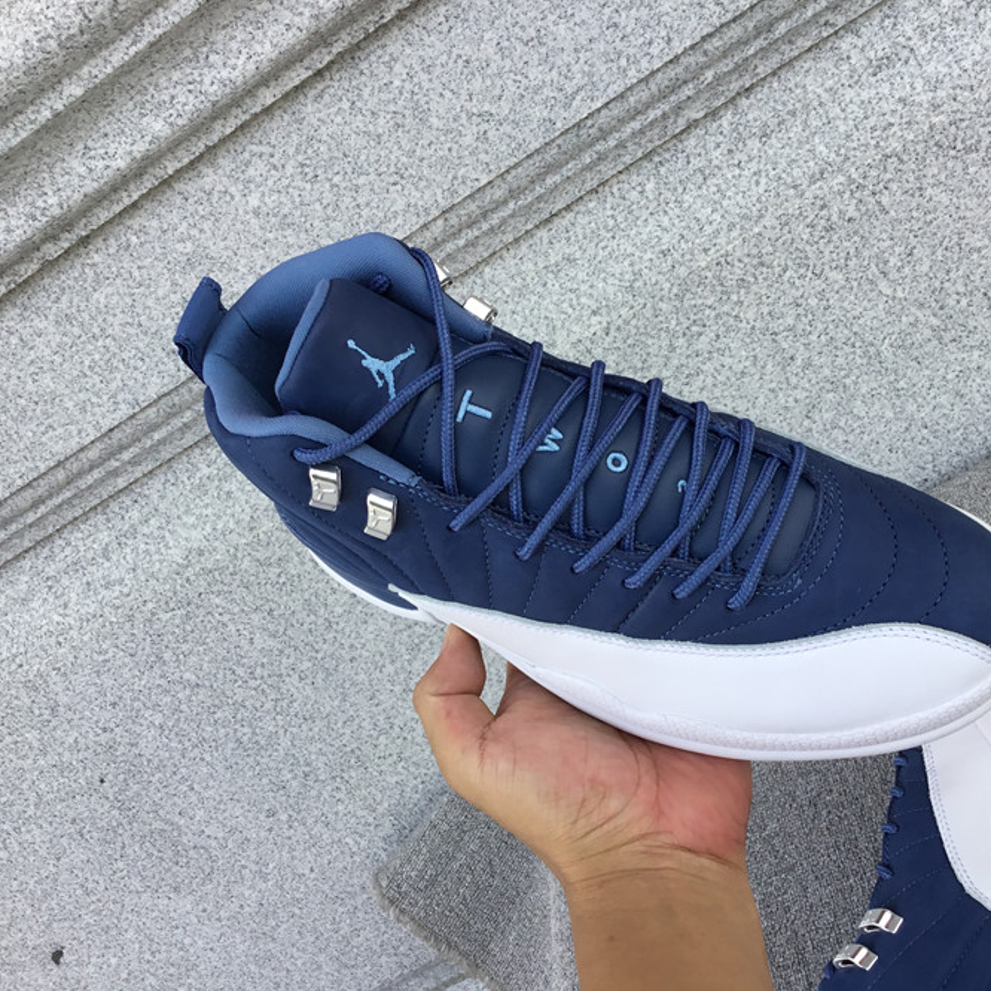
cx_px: 574
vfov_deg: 44.9
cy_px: 498
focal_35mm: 37
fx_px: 1198
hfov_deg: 44.8
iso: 25
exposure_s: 1/187
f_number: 2.4
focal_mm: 3.3
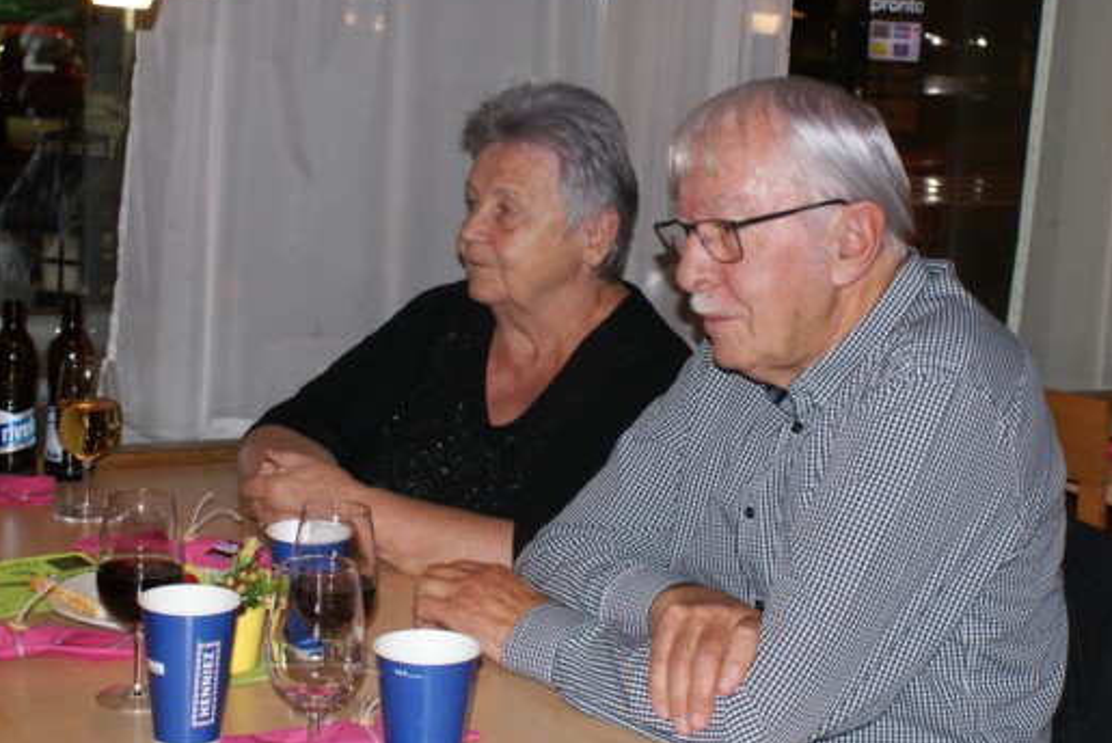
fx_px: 1360
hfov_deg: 44.5
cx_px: 579
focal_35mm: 44
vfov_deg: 30.5
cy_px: 359
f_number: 5.6
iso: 400
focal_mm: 28
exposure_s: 1/60
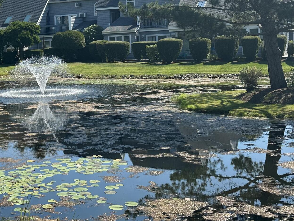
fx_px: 493
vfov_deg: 25.2
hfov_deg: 32.2
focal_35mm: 58
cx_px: 55
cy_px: 85
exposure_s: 1/3155
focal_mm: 6.86
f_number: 1.78
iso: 80
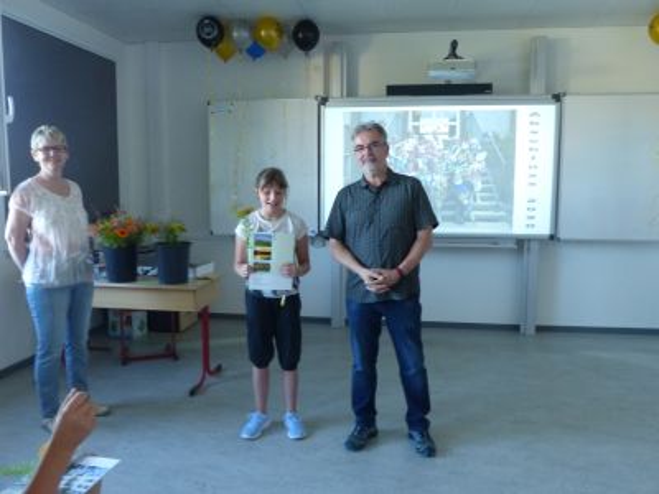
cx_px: 330
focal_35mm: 29
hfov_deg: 61.7
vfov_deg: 48.2
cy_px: 247
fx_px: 552
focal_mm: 5.3
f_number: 2.8
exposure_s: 1/60
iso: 400
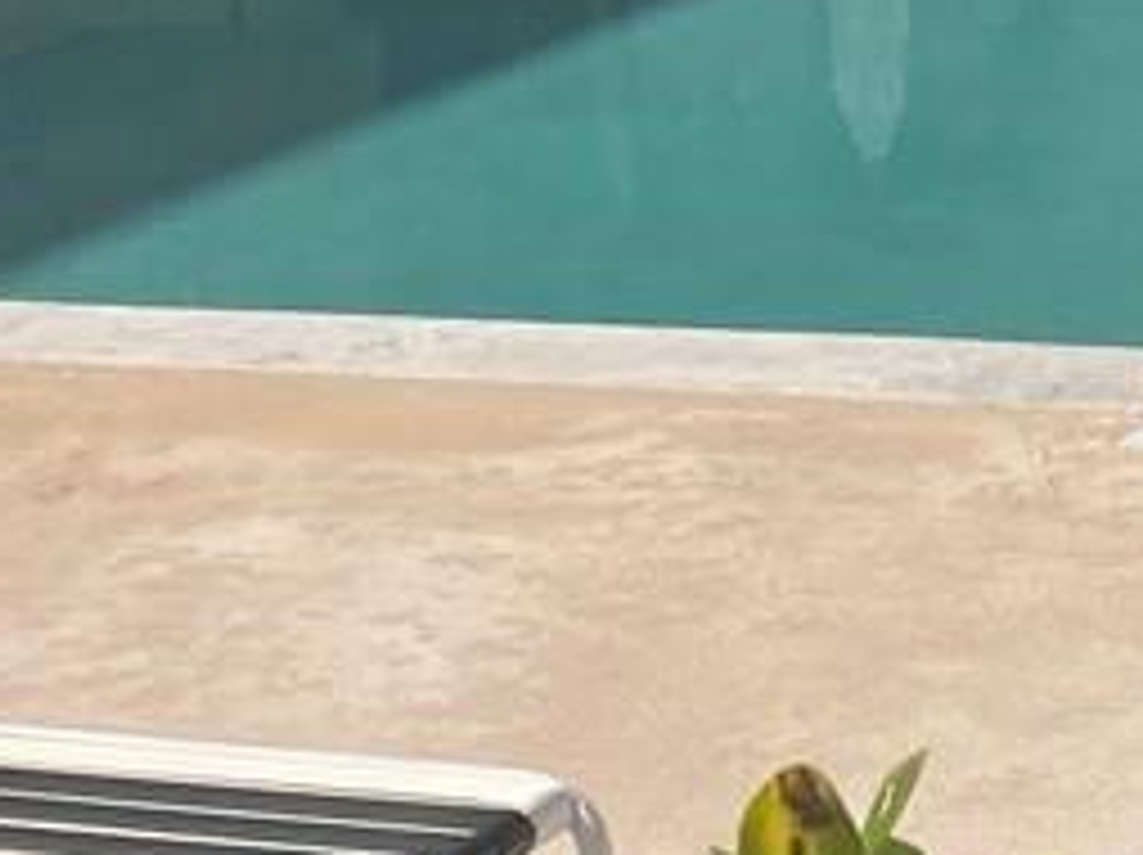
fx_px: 5410
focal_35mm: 164
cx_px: 1341
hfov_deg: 11.8
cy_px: -558
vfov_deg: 8.7
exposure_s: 1/7813
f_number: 1.6
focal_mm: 4.2
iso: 32
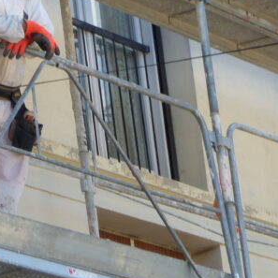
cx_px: 7
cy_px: 84
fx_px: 2926
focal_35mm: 322
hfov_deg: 5.4
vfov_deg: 5.4
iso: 100
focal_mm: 23.5
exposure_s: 1/80
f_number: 7.1
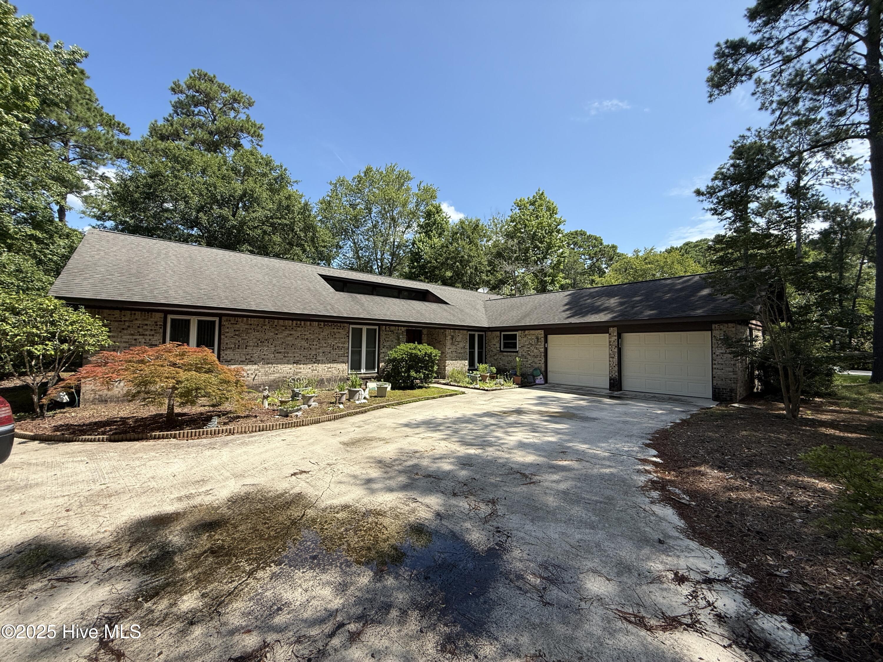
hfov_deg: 102.1
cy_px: 331
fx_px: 357
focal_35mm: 14
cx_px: 442
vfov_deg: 85.7
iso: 50
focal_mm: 2.22
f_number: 2.2
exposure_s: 1/1033
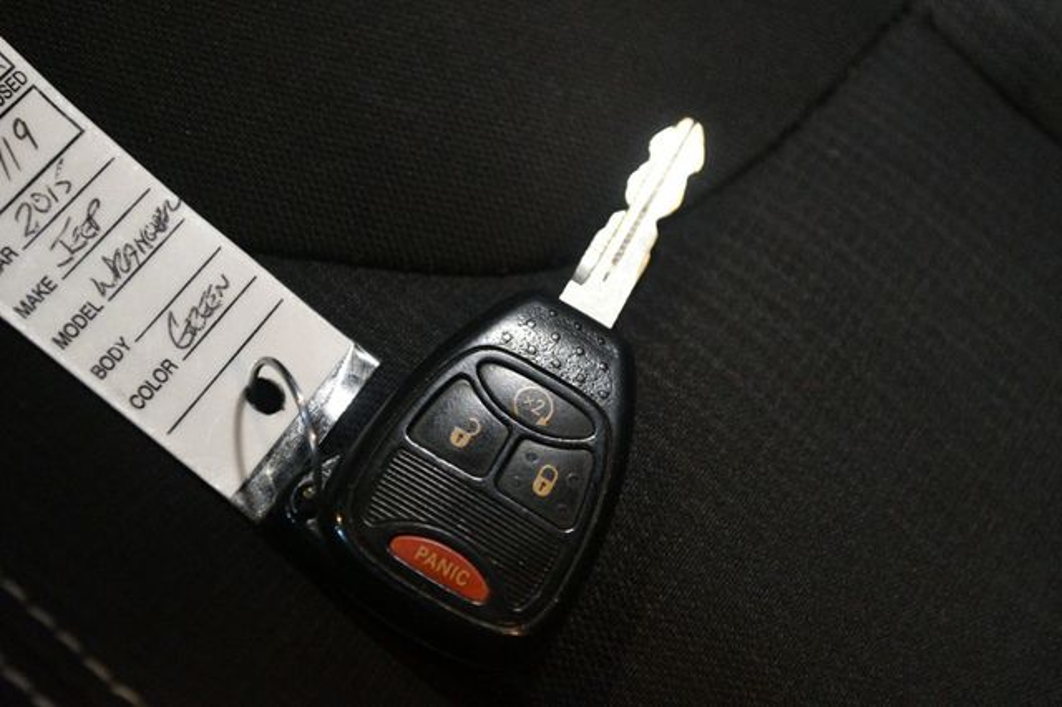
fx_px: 2123
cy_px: 354
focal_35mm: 72
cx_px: 531
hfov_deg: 28.1
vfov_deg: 18.9
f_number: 5.6
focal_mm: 48
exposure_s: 1/60
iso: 7200
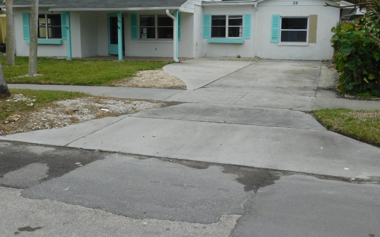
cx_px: 186
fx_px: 425
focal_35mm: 41
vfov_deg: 31.3
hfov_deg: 48.2
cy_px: 114
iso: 125
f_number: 3.5
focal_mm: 6.3
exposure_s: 1/800
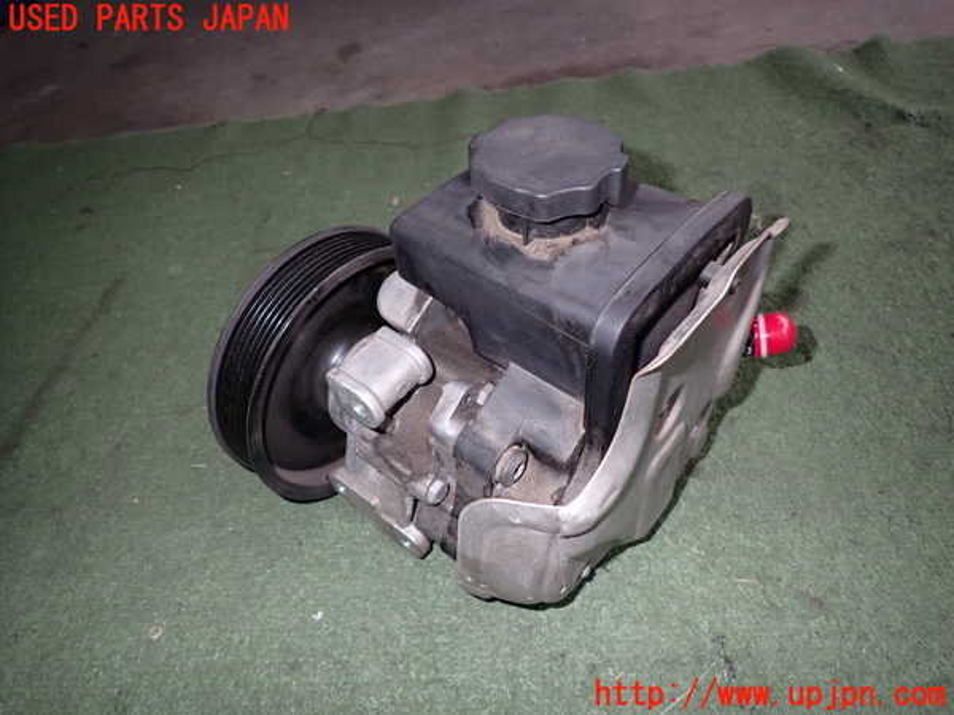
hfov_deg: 69.4
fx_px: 689
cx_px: 477
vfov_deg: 54.9
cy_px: 358
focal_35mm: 25
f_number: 5.6
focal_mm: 4.5
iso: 200
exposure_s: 1/30
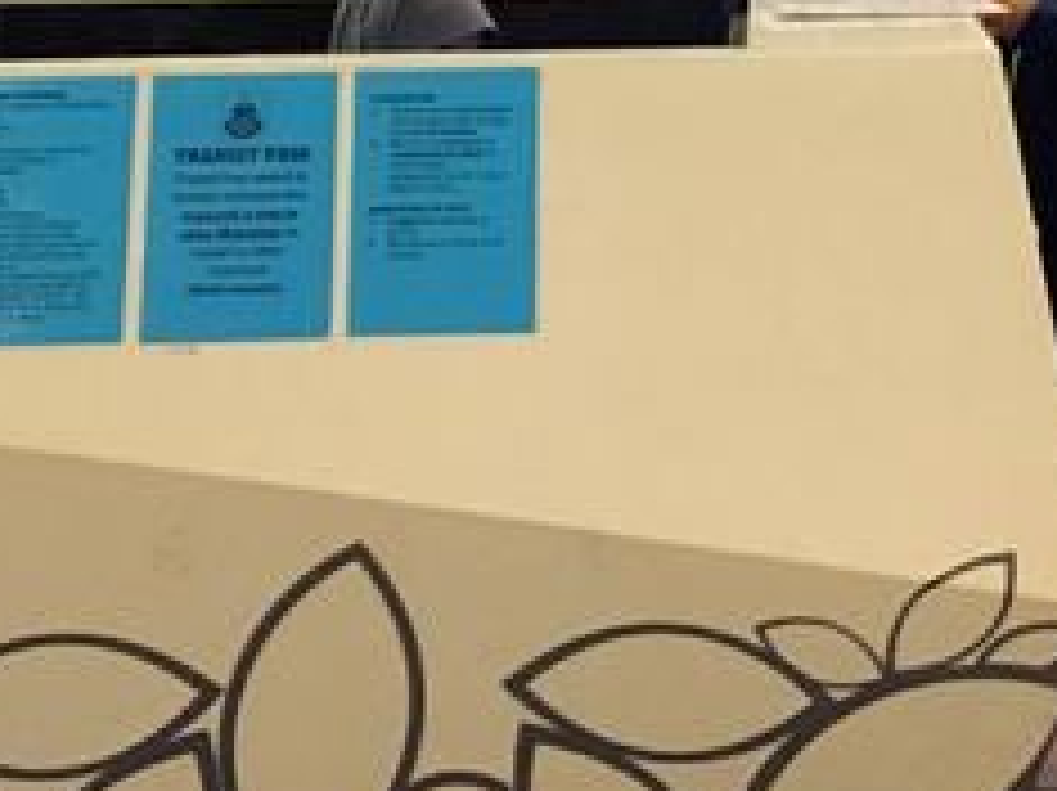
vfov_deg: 15.6
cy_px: -301
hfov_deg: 21.7
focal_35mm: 89
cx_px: 873
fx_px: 2716
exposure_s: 1/17
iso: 250
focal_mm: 4.15
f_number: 2.2
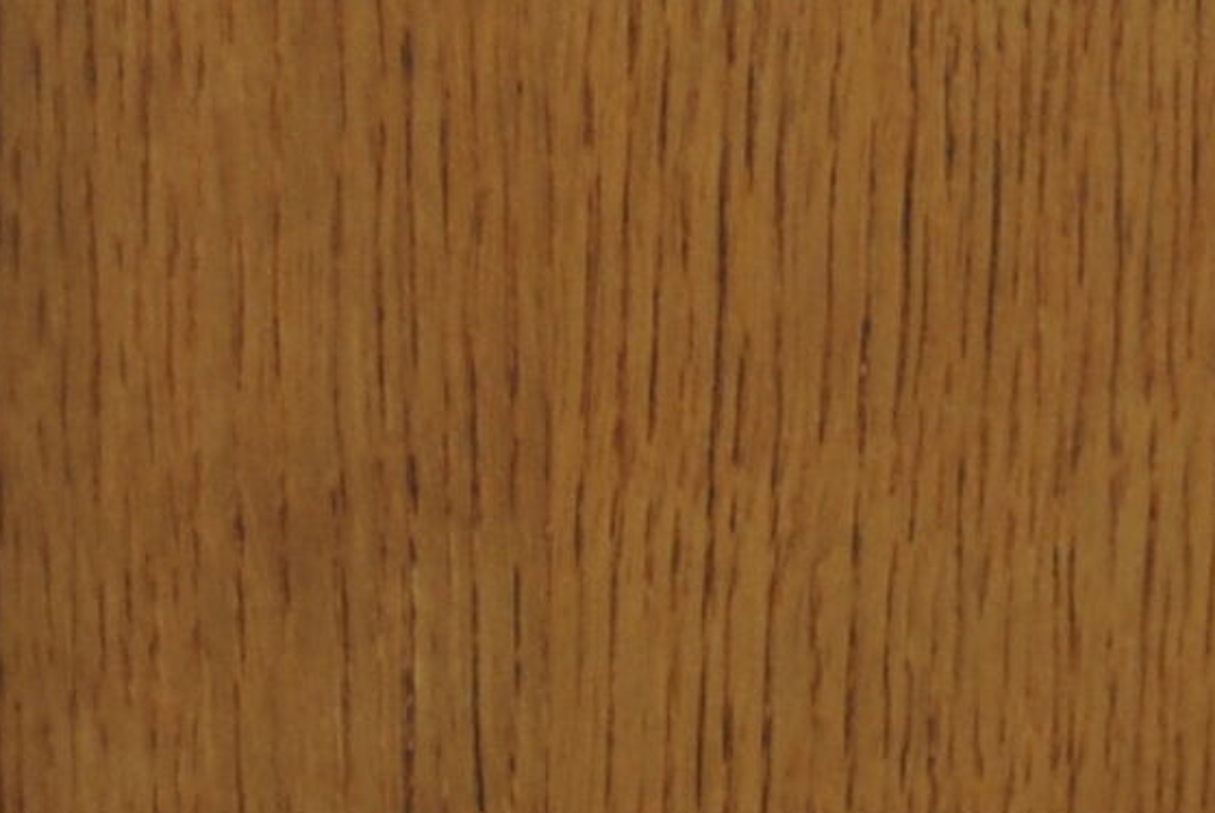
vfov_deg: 3.6
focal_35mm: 374
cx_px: 667
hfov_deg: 5.5
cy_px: -1276
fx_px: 12635
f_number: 5
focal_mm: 36
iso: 100
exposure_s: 1/25
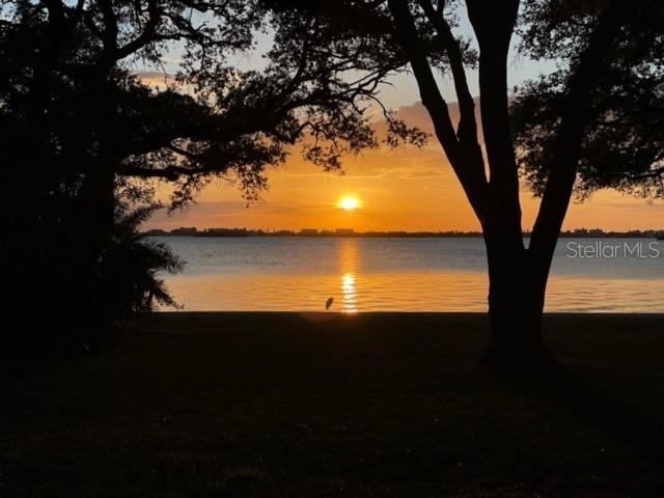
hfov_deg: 36.8
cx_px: 332
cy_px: 249
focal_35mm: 52
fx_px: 997
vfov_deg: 28.0
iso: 25
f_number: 2
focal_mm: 6
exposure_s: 1/3425
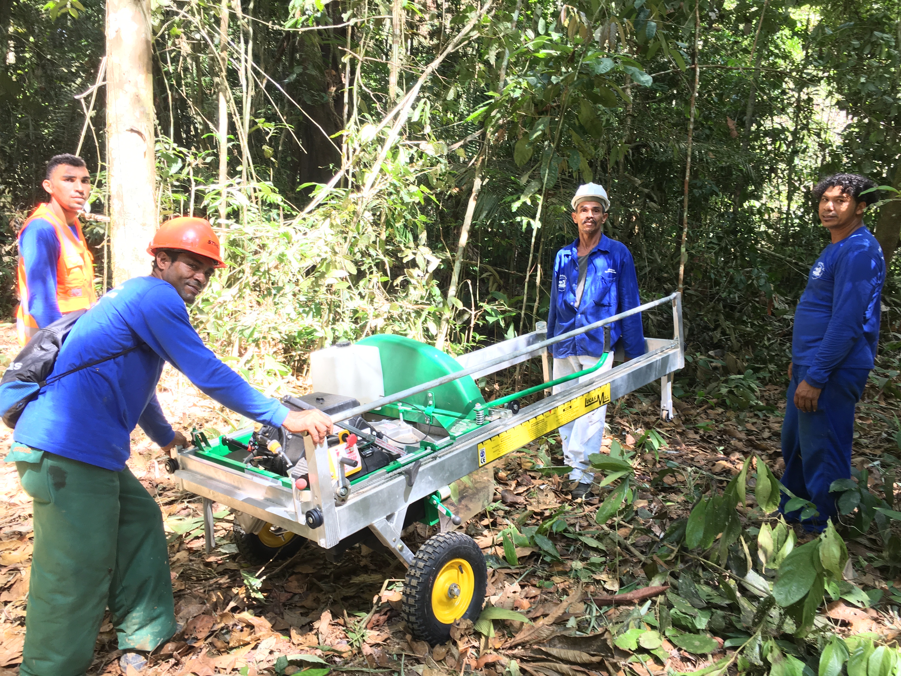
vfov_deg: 48.2
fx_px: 755
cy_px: 338
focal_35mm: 29
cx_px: 450
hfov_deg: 61.7
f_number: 2.2
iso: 25
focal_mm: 4.15
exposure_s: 1/30
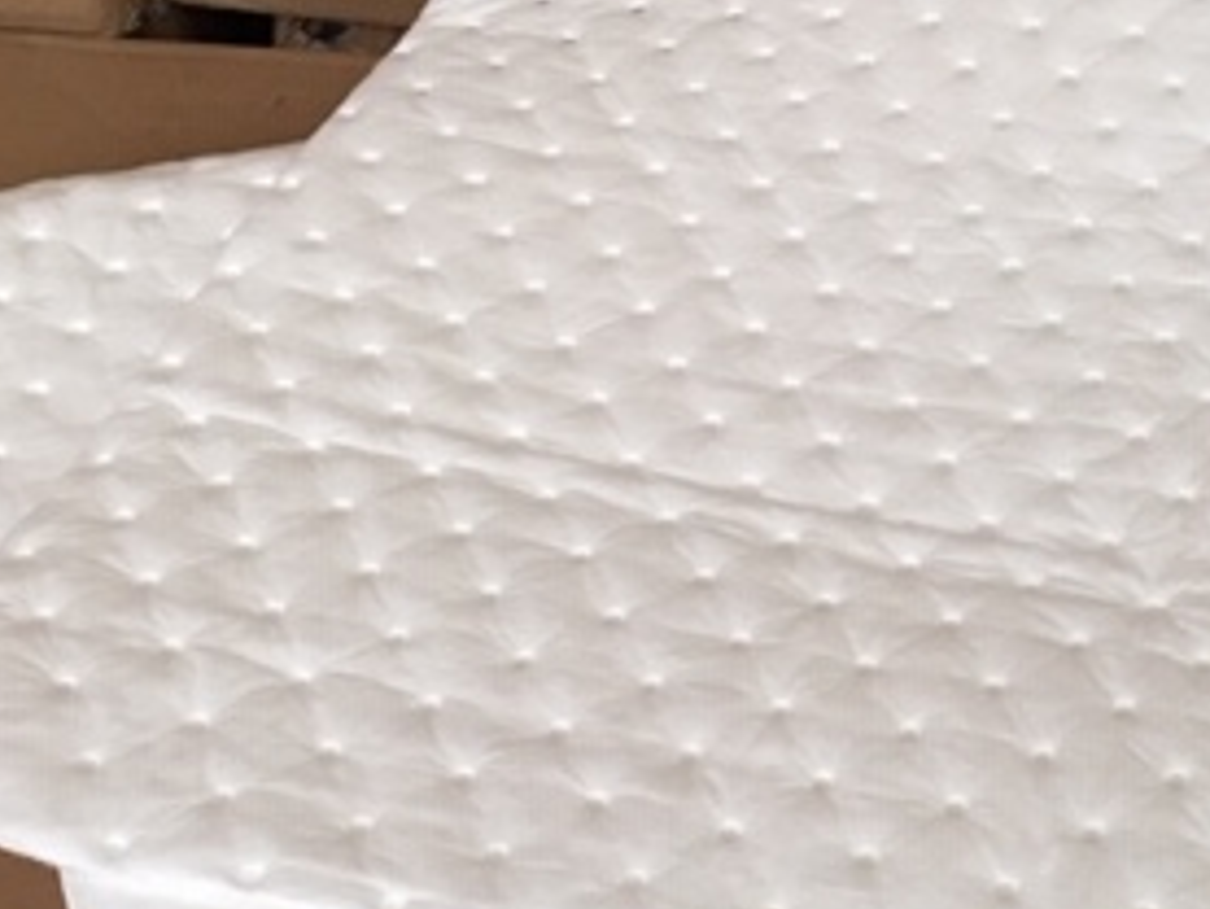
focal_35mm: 67
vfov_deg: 21.6
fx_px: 2343
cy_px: 765
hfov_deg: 28.1
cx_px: 1040
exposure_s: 1/17
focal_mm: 4.15
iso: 80
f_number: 2.2
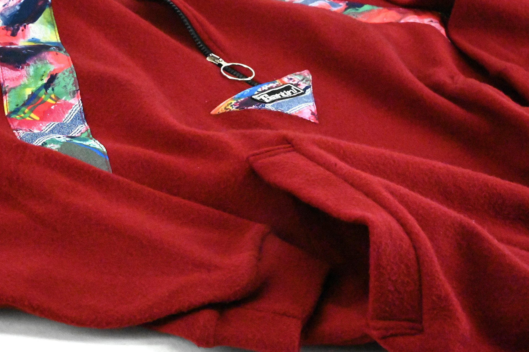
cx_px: 264
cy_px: 176
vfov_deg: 19.4
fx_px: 1028
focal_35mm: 70
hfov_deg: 28.9
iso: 51200
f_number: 20
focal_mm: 70
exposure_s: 1/640
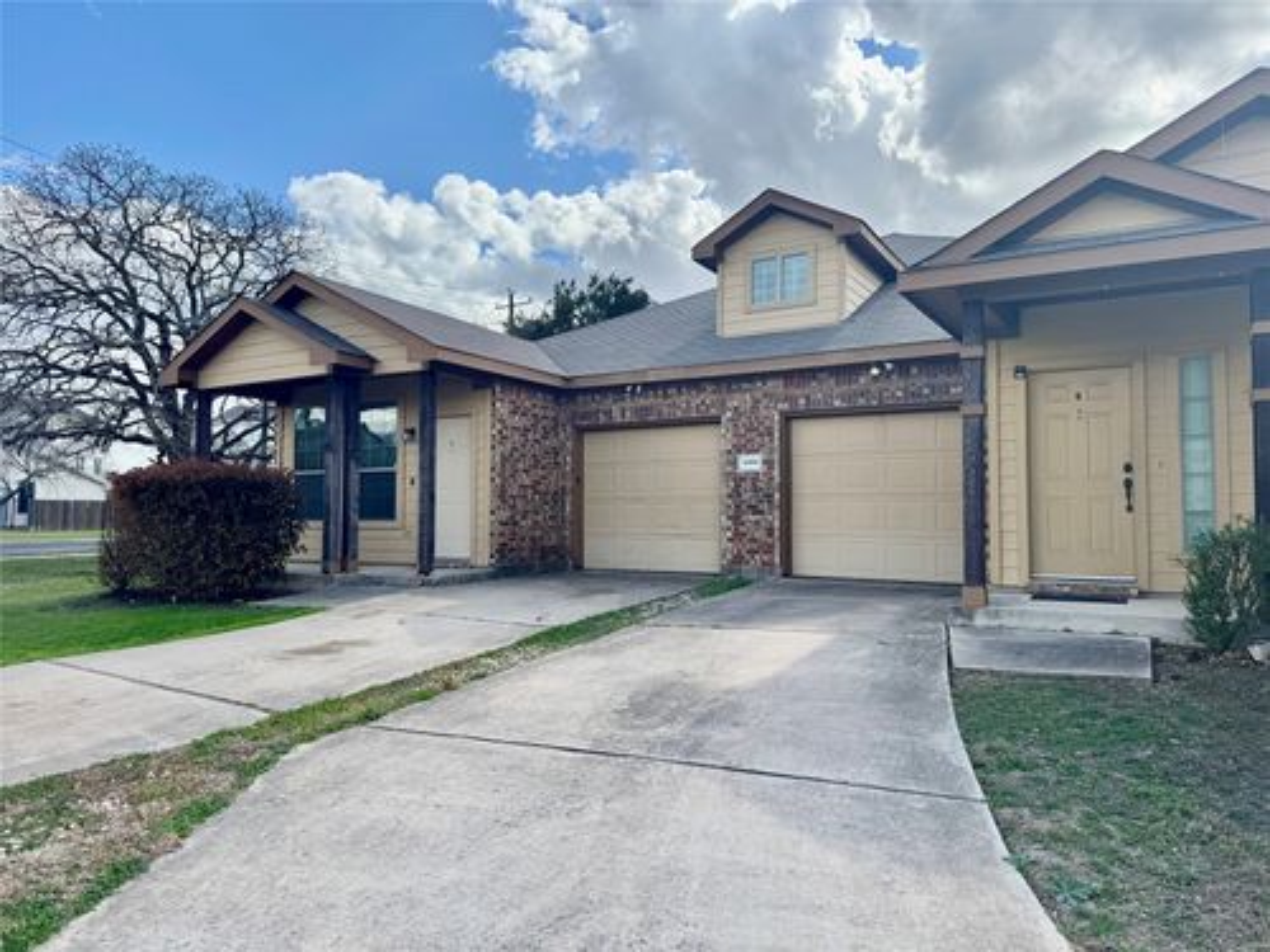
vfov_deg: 56.8
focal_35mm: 24
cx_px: 635
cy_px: 476
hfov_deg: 71.6
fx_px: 881
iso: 80
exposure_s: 1/4049
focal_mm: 6.76
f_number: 1.78
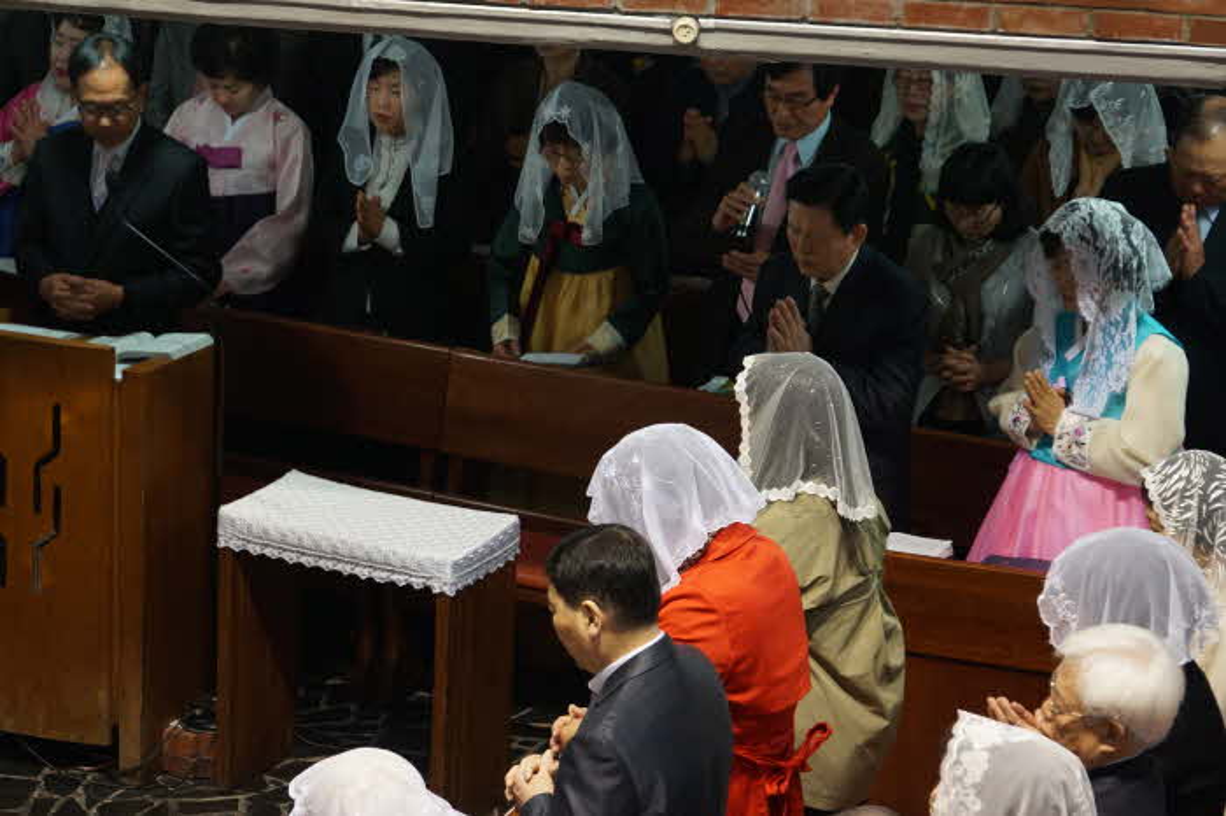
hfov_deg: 15.9
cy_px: 408
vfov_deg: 10.6
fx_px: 4391
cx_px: 613
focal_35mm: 129
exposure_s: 1/15
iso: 640
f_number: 5.6
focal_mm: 86
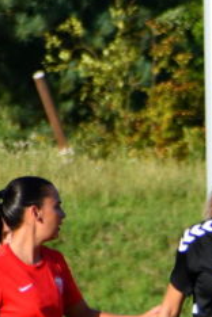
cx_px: 363
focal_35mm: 1972
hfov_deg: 0.7
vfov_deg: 1.0
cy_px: 361
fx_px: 17418
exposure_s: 1/1600
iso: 400
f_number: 6.3
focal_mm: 300
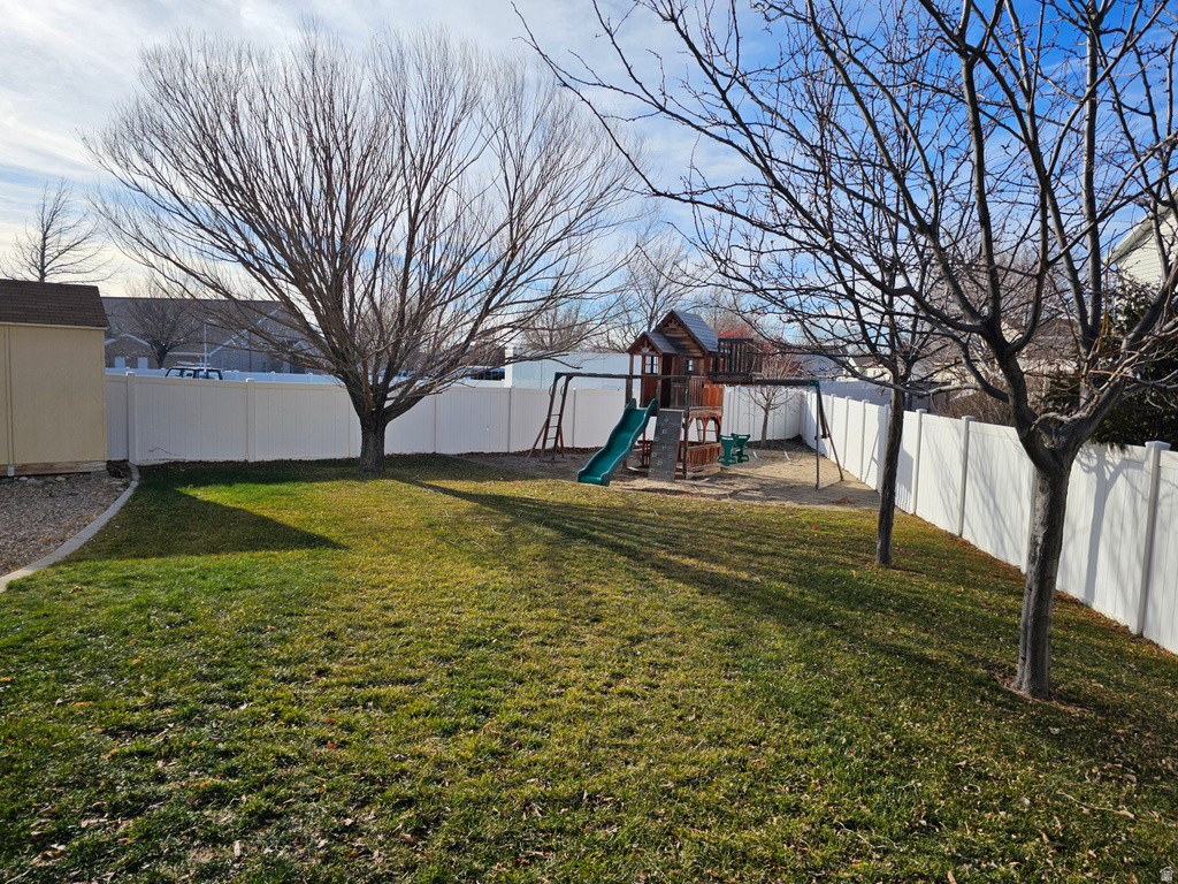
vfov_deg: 58.9
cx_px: 589
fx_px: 783
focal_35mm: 23
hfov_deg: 73.9
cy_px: 442
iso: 10
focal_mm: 6.3
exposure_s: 1/746
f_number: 1.7
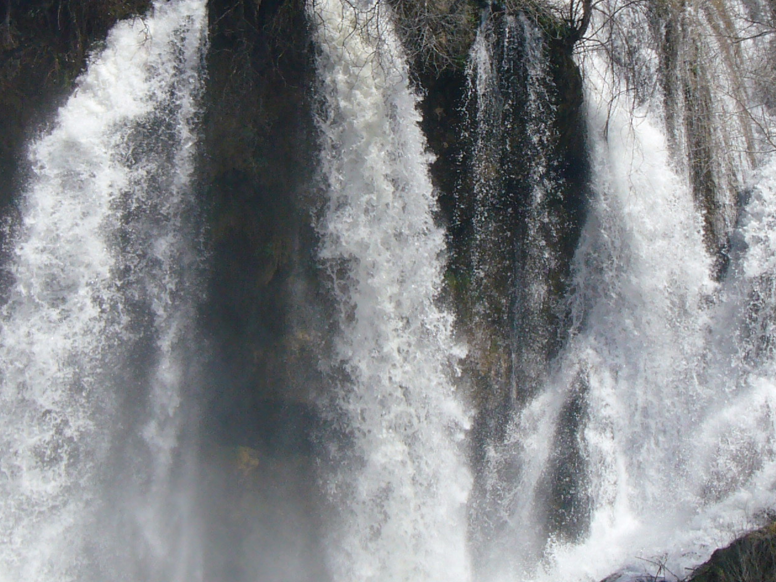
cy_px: 192
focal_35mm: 94
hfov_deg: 20.8
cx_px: 290
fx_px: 2108
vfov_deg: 15.7
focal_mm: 6.9
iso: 80
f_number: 7.1
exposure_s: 1/320
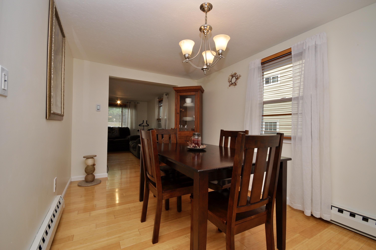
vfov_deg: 77.2
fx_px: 156
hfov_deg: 100.5
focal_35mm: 15
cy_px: 125
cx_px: 188
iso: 200
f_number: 5.6
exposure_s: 1/60
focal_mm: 10
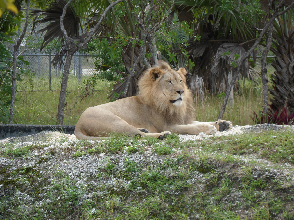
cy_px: 110
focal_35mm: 270
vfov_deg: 5.5
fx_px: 2293
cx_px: 147
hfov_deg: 7.3
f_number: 5.9
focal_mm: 46.8
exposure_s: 1/90
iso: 80
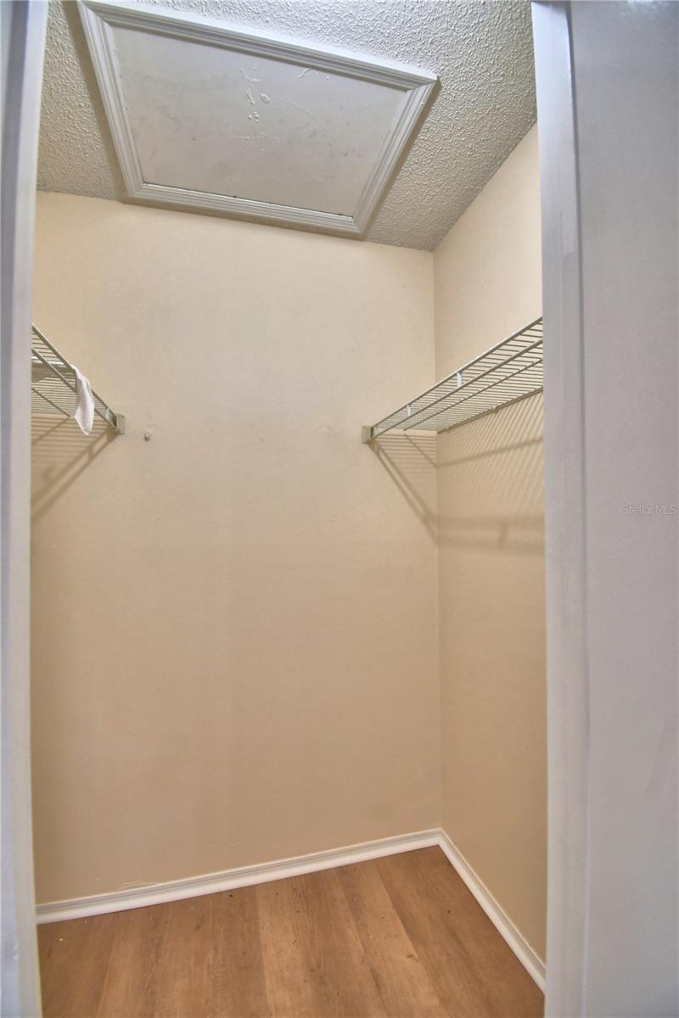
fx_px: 424
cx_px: 340
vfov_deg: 100.4
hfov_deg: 77.3
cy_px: 509
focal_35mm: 15
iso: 400
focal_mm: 10
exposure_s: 1/60
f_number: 4.5
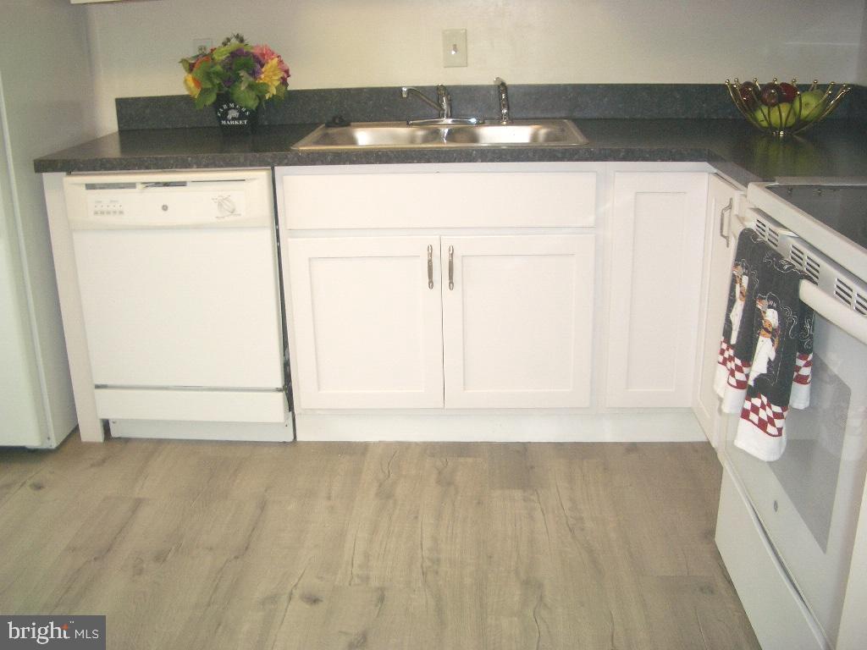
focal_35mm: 35
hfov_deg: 52.6
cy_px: 325
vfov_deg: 40.7
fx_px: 877
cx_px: 434
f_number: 2.6
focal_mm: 5.8
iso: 100
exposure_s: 1/160
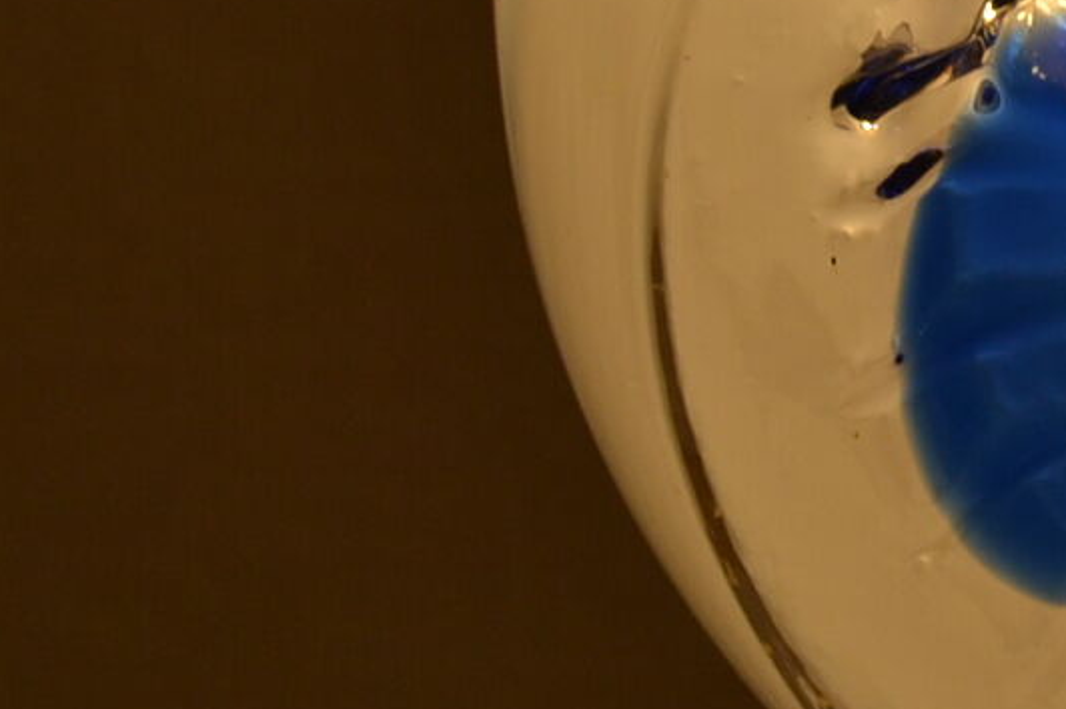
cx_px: 1561
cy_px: -46
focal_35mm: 208
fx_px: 6155
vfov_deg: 6.6
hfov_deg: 9.6
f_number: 5.6
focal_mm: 32
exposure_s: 1/125
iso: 220
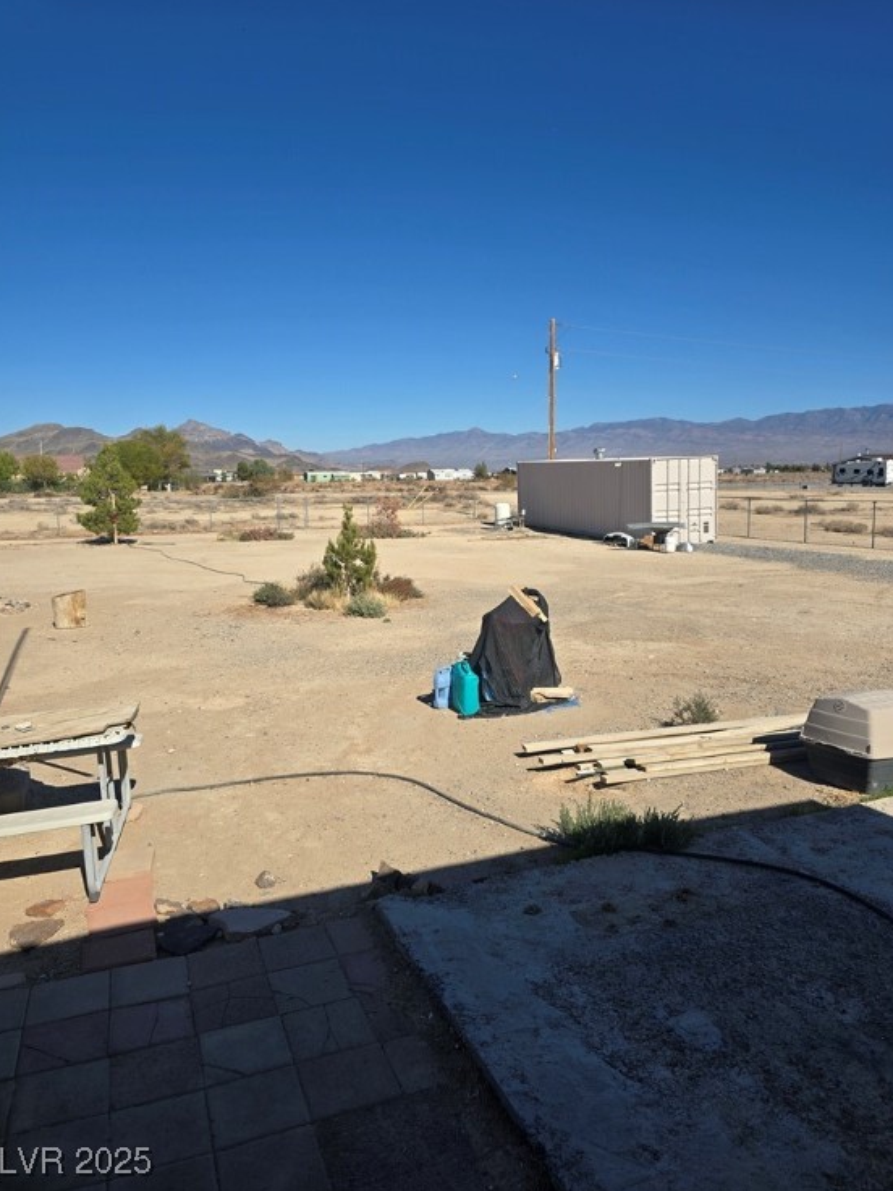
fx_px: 826
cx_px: 455
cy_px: 576
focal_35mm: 24
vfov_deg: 71.6
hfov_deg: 56.8
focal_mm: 6.3
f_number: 1.7
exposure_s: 1/1380
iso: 12
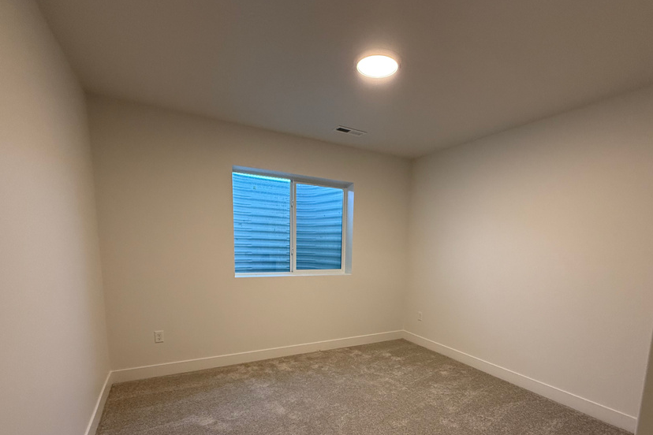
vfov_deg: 65.4
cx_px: 360
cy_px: 293
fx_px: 326
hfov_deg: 89.7
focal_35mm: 18
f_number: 2.2
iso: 250
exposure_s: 1/120
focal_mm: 2.22
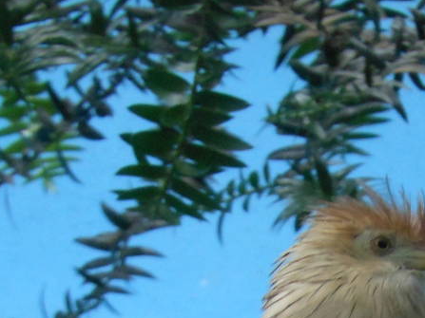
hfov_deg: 3.9
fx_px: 6199
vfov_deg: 2.9
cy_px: 377
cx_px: 441
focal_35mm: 505
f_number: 5.5
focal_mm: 25.3
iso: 320
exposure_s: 1/30
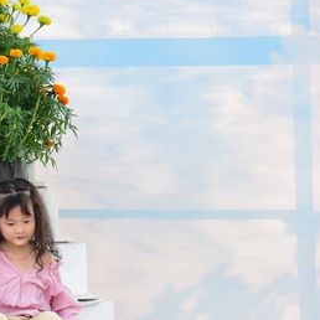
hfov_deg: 7.4
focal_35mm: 236
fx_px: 2468
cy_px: 224
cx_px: -33
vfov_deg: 7.4
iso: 640
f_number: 5.6
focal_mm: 110
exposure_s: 1/80
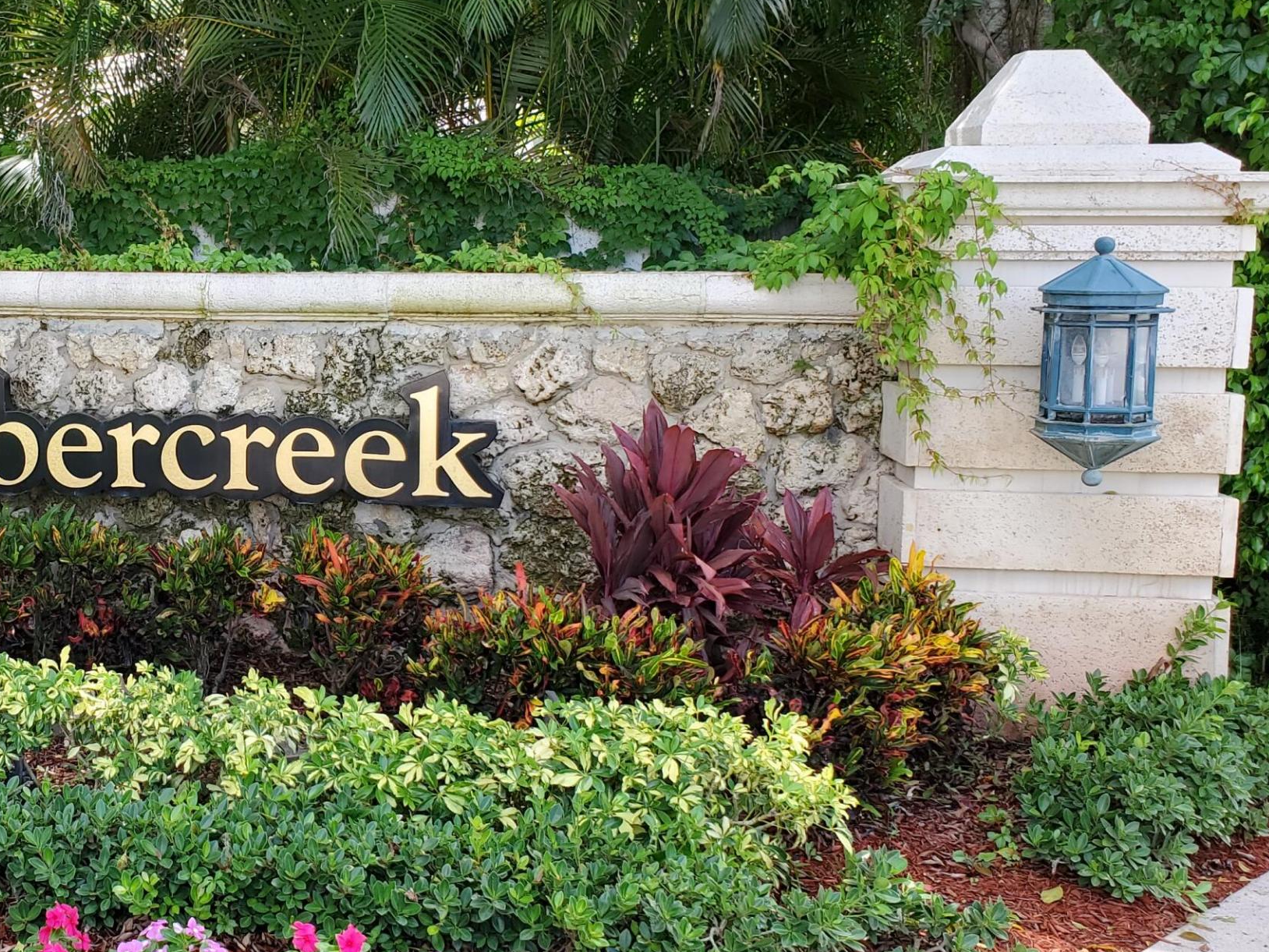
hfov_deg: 38.9
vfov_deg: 31.5
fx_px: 1686
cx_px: 171
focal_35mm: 46
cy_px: 449
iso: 50
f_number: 2.4
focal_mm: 4.3
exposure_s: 1/173
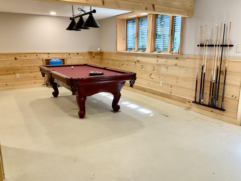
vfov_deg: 48.2
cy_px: 90
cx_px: 120
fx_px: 202
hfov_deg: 61.7
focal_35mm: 29
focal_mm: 3
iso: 64
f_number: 1.8
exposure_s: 1/60
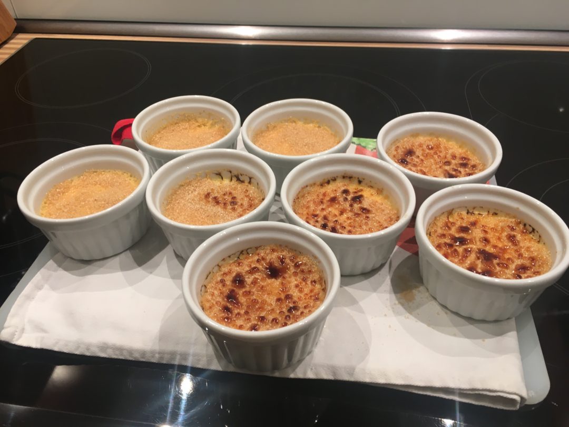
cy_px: 214
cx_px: 284
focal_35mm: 29
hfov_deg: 61.7
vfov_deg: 48.2
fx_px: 477
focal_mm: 4.15
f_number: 2.2
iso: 64
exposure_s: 1/33
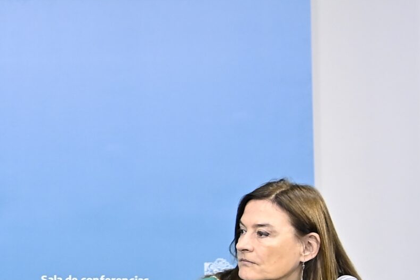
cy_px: 102
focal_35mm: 117
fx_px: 1365
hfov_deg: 15.7
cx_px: -256
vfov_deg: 11.7
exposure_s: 1/320
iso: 3200
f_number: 3.5
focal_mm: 36
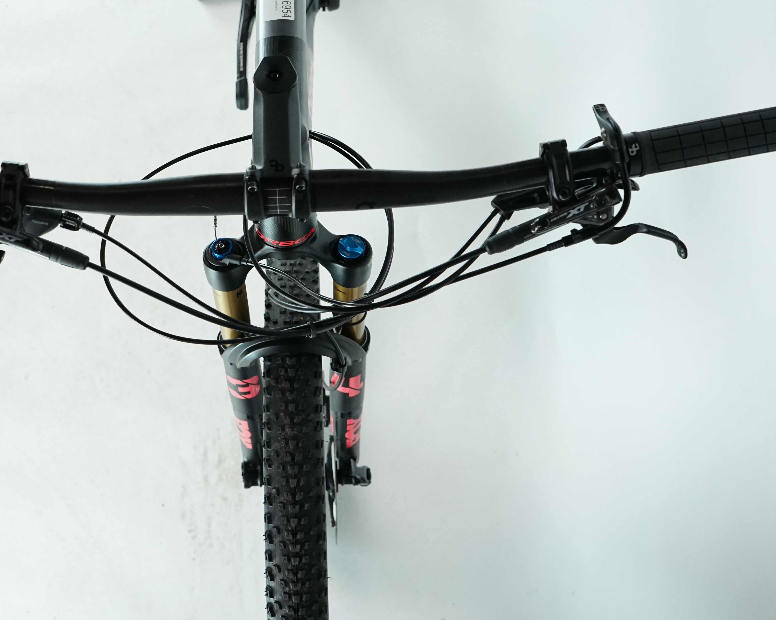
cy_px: 255
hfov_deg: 46.4
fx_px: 896
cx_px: 284
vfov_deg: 38.1
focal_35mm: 39
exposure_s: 1/200
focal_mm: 28
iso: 2500
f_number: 5.6
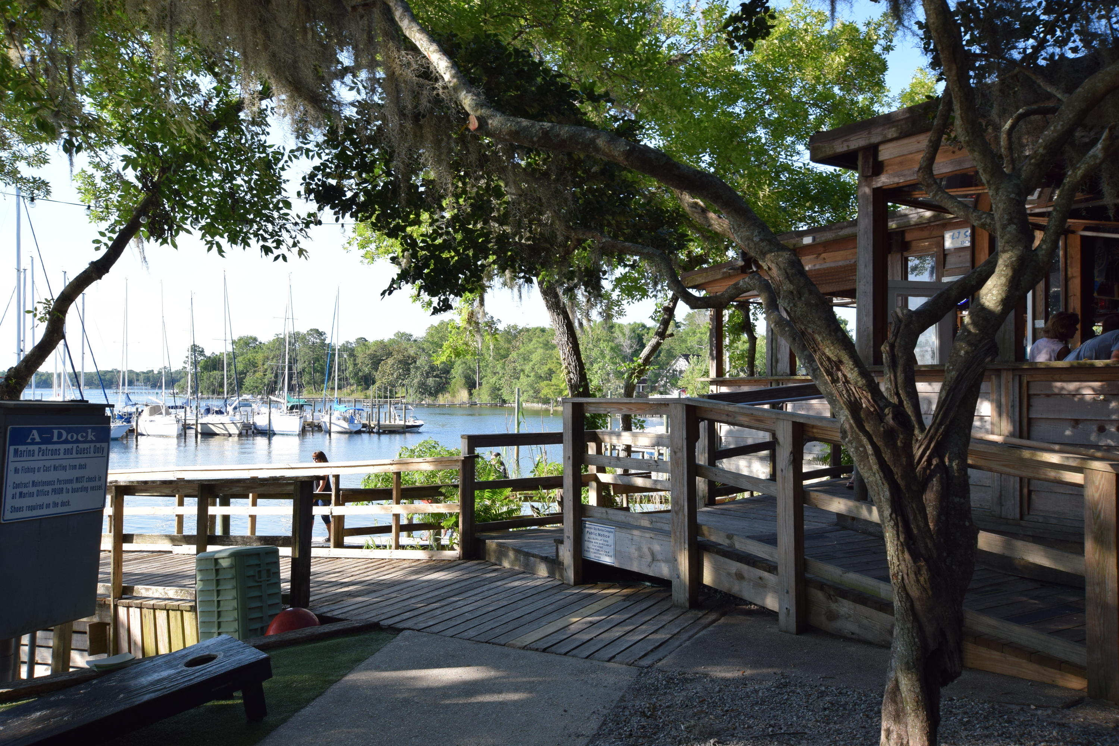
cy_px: 373
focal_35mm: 30
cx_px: 560
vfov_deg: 43.6
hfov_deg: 61.9
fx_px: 932
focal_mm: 20
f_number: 8
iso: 360
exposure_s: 1/250
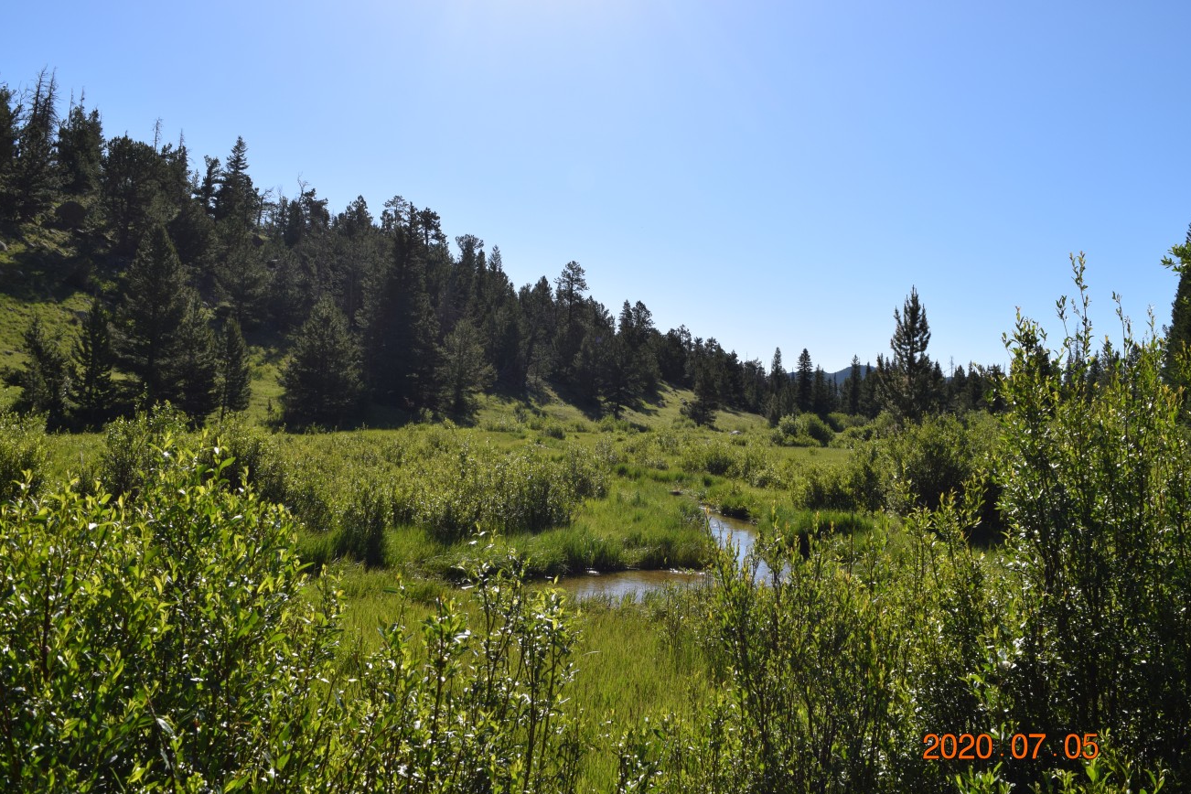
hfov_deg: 65.5
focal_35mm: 28
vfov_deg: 46.4
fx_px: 926
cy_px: 397
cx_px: 598
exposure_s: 1/400
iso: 200
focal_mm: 18
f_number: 10
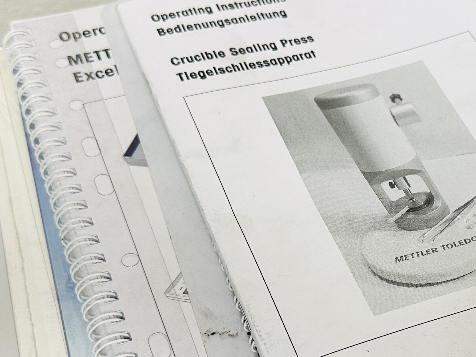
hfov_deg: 32.3
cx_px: 383
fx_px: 798
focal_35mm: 58
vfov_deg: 25.2
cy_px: 215
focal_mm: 6.86
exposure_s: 1/120
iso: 200
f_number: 1.78
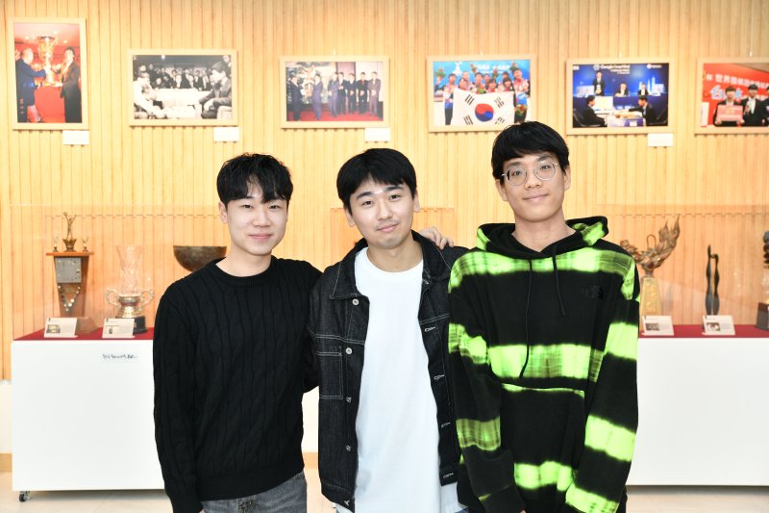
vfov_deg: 35.0
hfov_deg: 50.7
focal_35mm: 38
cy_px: 256
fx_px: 812
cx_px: 384
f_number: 3.5
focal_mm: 38
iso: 1000
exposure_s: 1/250
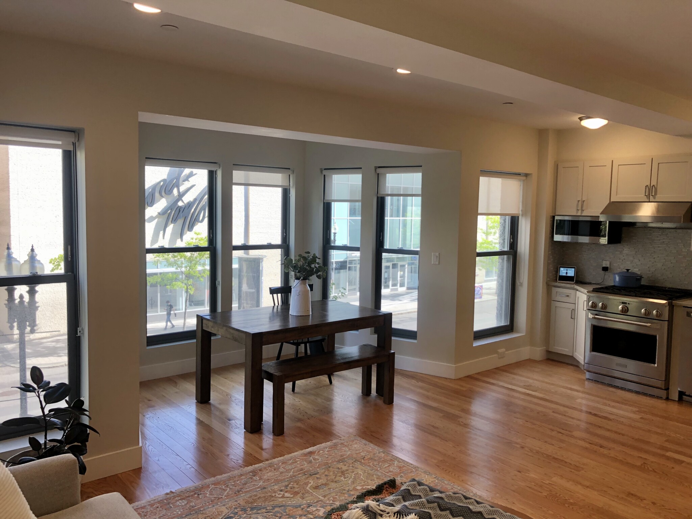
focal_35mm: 28
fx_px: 560
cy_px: 260
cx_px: 346
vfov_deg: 49.7
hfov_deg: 63.4
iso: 40
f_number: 1.8
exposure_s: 1/120
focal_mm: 3.99
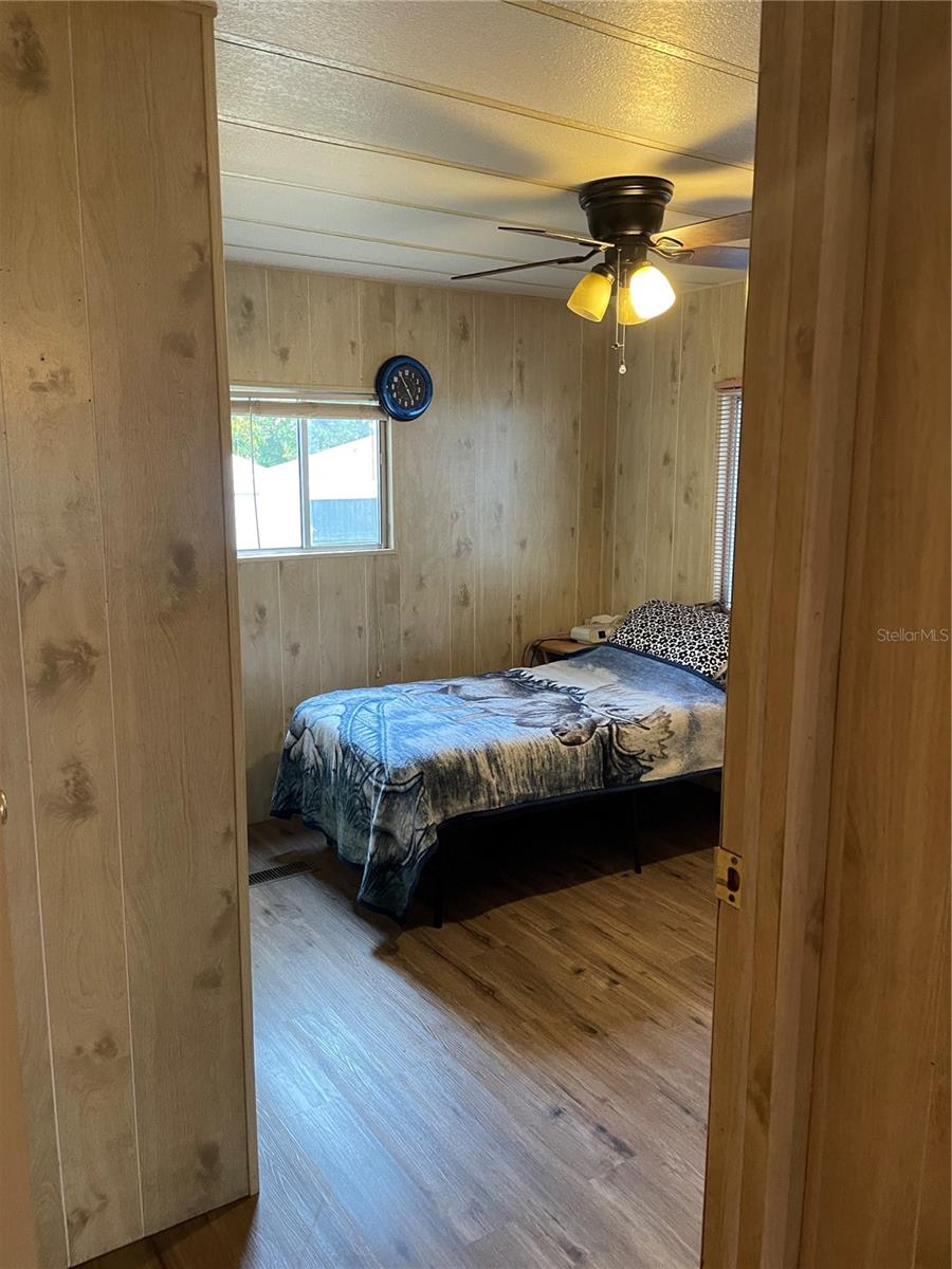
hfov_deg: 53.1
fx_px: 953
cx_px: 476
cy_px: 634
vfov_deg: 67.3
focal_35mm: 26
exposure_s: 1/60
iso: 400
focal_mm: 4.2
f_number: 1.6
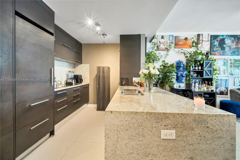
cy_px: 80
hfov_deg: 104.3
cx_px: 120
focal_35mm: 14
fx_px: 93
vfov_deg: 81.2
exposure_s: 1/8
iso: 640
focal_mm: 9
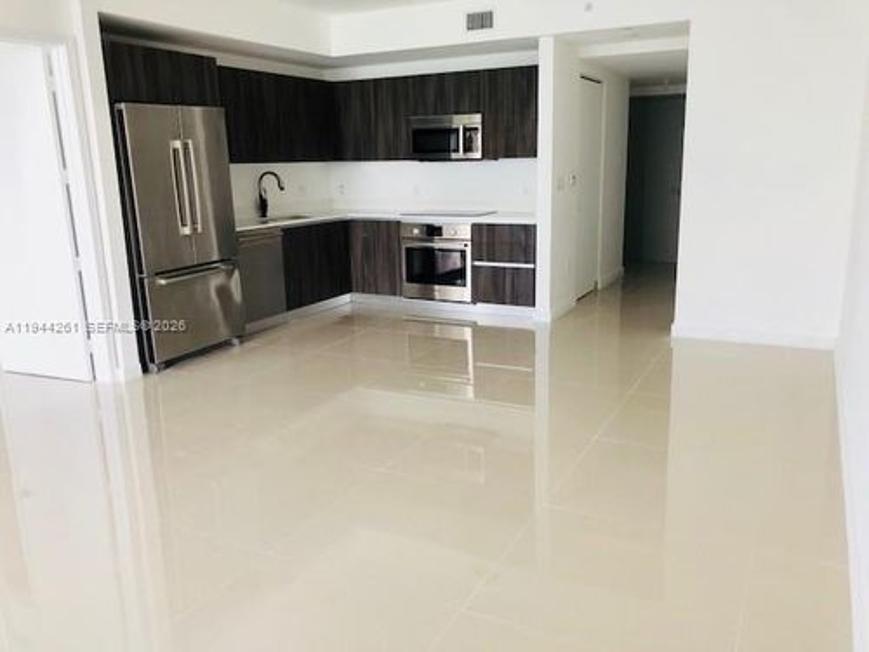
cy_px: 326
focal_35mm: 28
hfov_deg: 63.4
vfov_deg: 49.7
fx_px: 703
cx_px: 434
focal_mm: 4
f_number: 1.8
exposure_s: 1/30
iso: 32
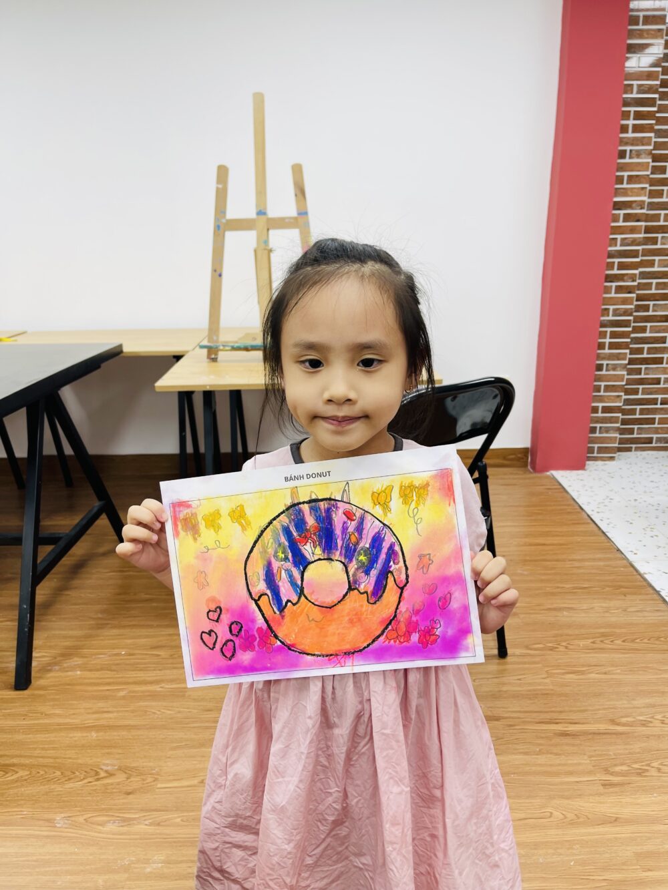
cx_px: 334
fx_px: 643
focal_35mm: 25
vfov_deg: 69.4
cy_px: 445
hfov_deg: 54.9
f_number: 1.6
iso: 32
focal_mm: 5.1
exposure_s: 1/100
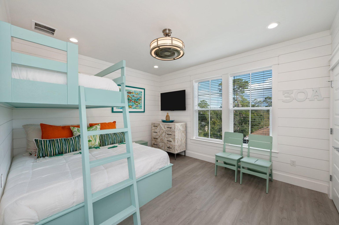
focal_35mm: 14
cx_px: 170
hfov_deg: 104.3
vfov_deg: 81.1
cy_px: 112
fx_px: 132
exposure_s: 1/40
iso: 200
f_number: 9
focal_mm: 14
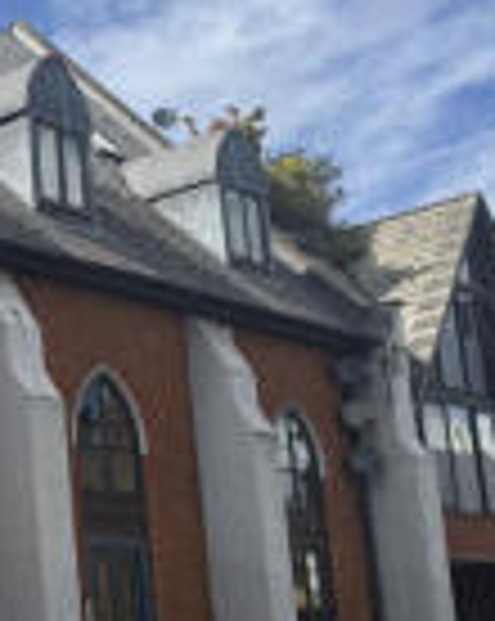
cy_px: 412
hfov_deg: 17.6
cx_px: -362
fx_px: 1321
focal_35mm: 72
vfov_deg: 26.3
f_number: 1.78
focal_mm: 6.76
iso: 80
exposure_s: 1/4049
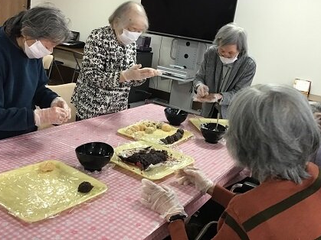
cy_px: 97
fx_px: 343
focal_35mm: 37
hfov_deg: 50.2
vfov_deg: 38.5
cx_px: 162
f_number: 2.4
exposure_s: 1/30
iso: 100
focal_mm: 3.3
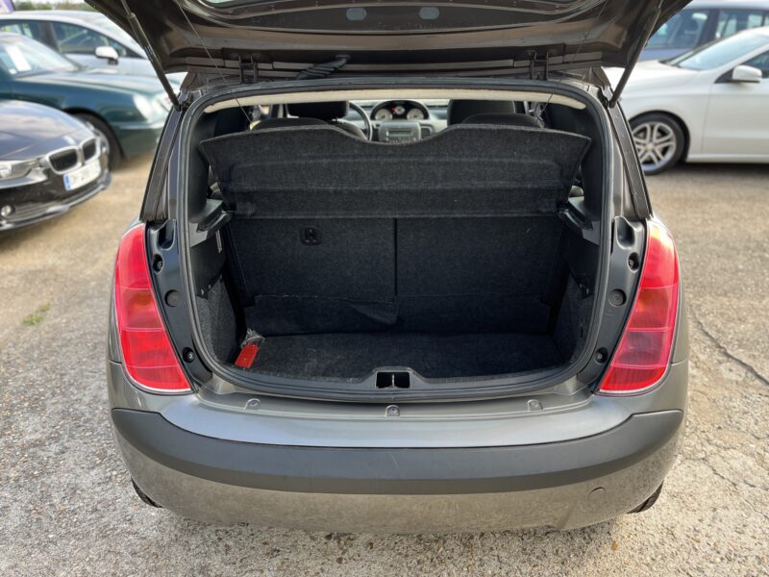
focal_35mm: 26
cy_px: 288
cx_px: 384
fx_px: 578
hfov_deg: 67.3
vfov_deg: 53.1
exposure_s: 1/263
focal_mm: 5.1
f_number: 1.6
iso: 50
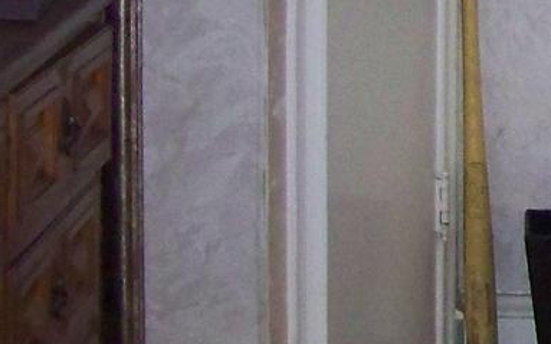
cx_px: 918
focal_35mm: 204
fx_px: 3062
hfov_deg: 9.9
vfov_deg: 6.4
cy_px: -104
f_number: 2.8
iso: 200
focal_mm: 5.85
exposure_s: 1/30
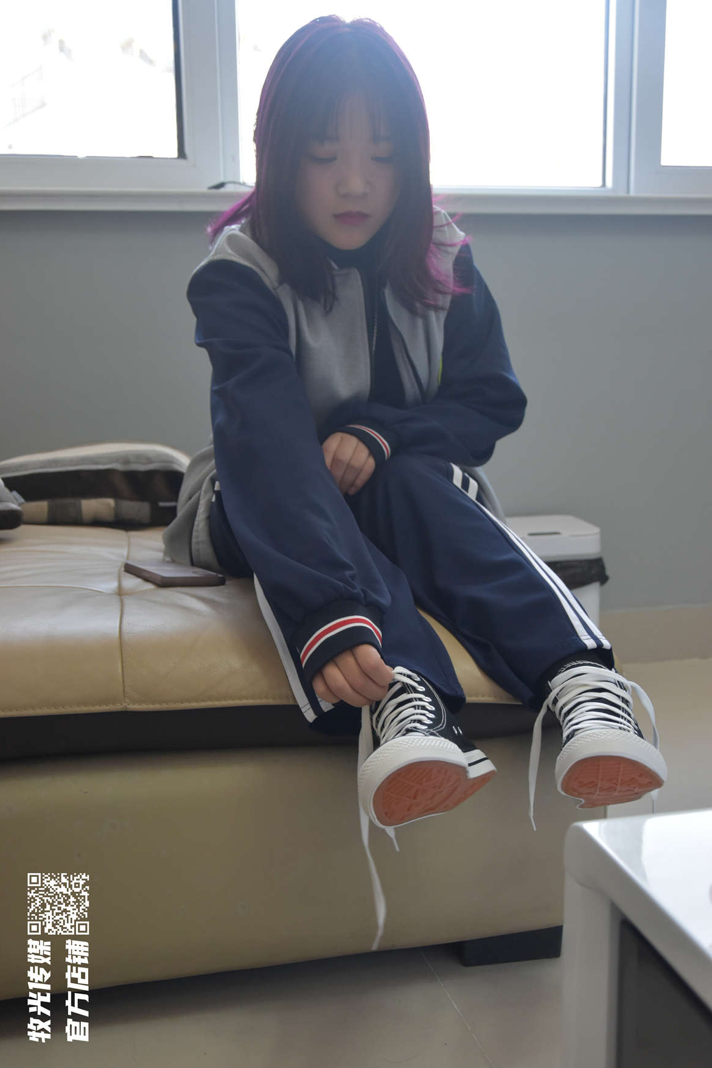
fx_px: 1187
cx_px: 357
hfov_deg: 33.4
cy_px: 538
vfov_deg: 48.5
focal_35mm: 40
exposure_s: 1/125
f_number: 4
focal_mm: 26
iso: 800
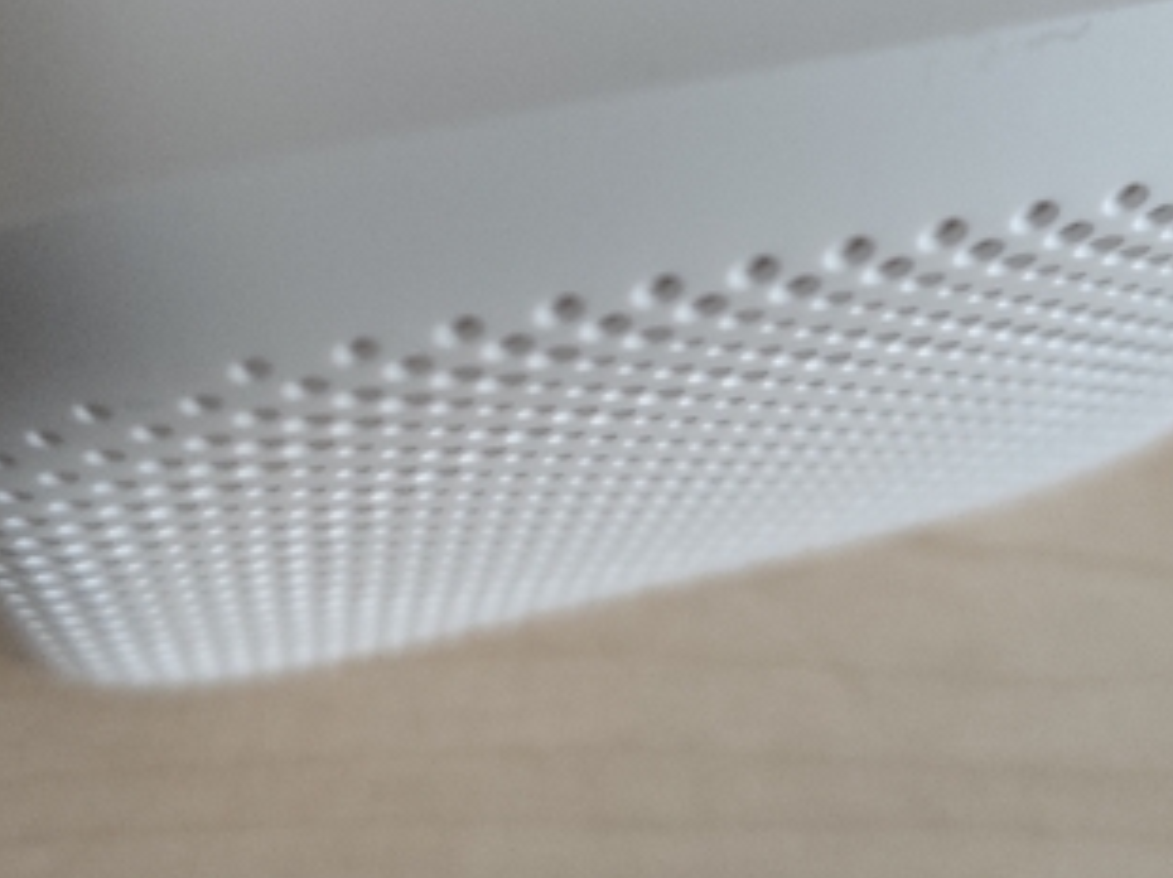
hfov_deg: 31.7
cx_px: 609
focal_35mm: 61
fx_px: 2065
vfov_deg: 23.2
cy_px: 44
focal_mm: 4.75
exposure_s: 1/40
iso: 5216
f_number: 1.75
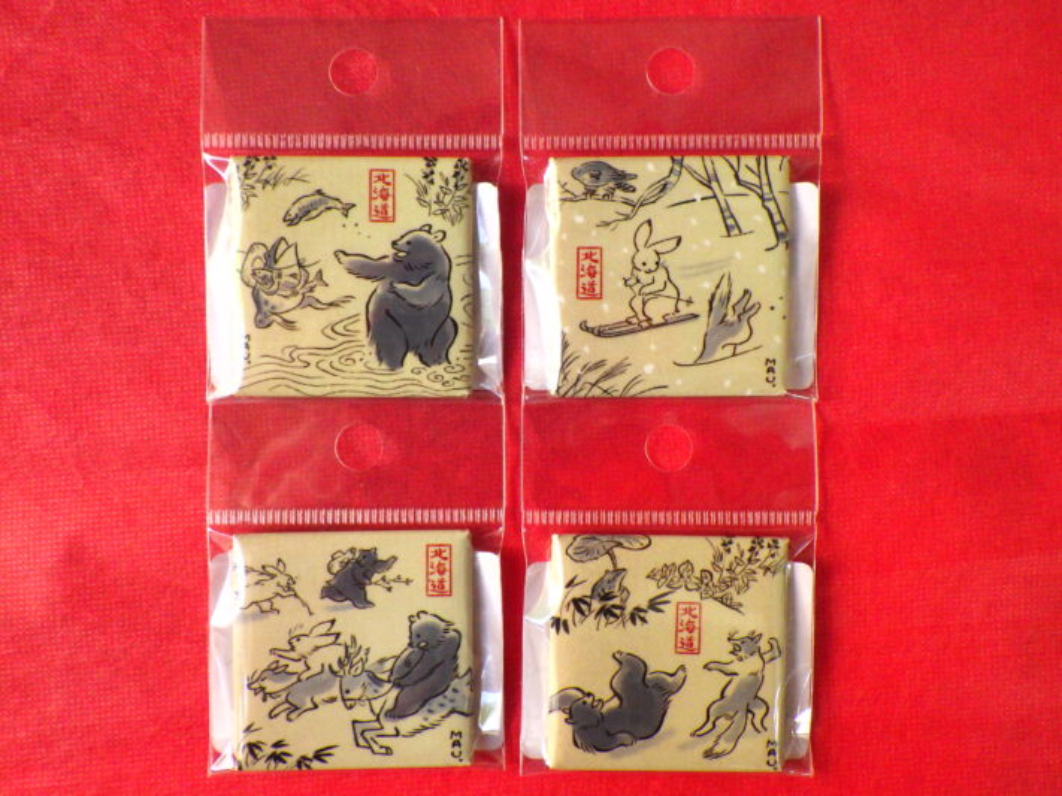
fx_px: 859
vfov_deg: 49.7
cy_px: 398
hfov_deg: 63.5
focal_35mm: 28
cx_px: 531
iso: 160
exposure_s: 1/45
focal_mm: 5
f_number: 3.5
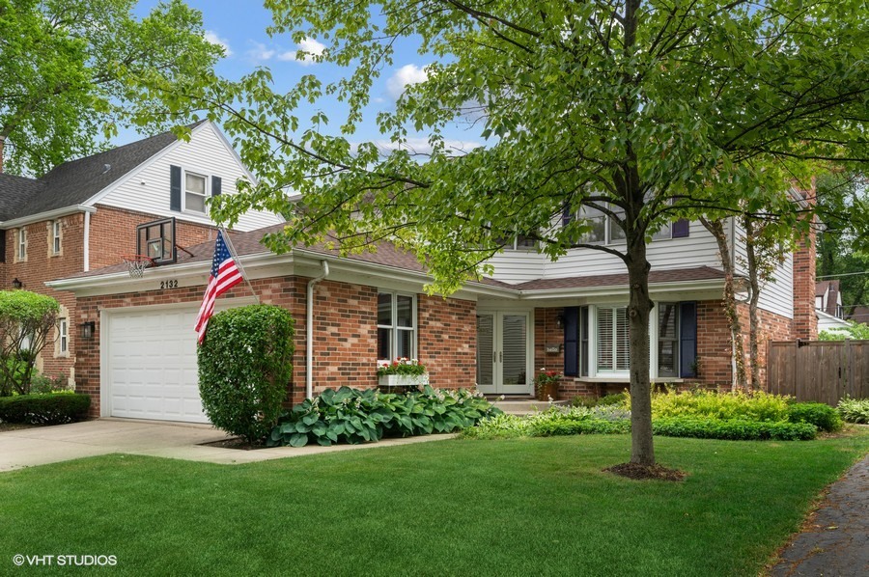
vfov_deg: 48.6
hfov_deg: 68.4
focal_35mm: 26
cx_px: 434
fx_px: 639
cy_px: 288
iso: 200
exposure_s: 1/10
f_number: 8
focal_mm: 26.5
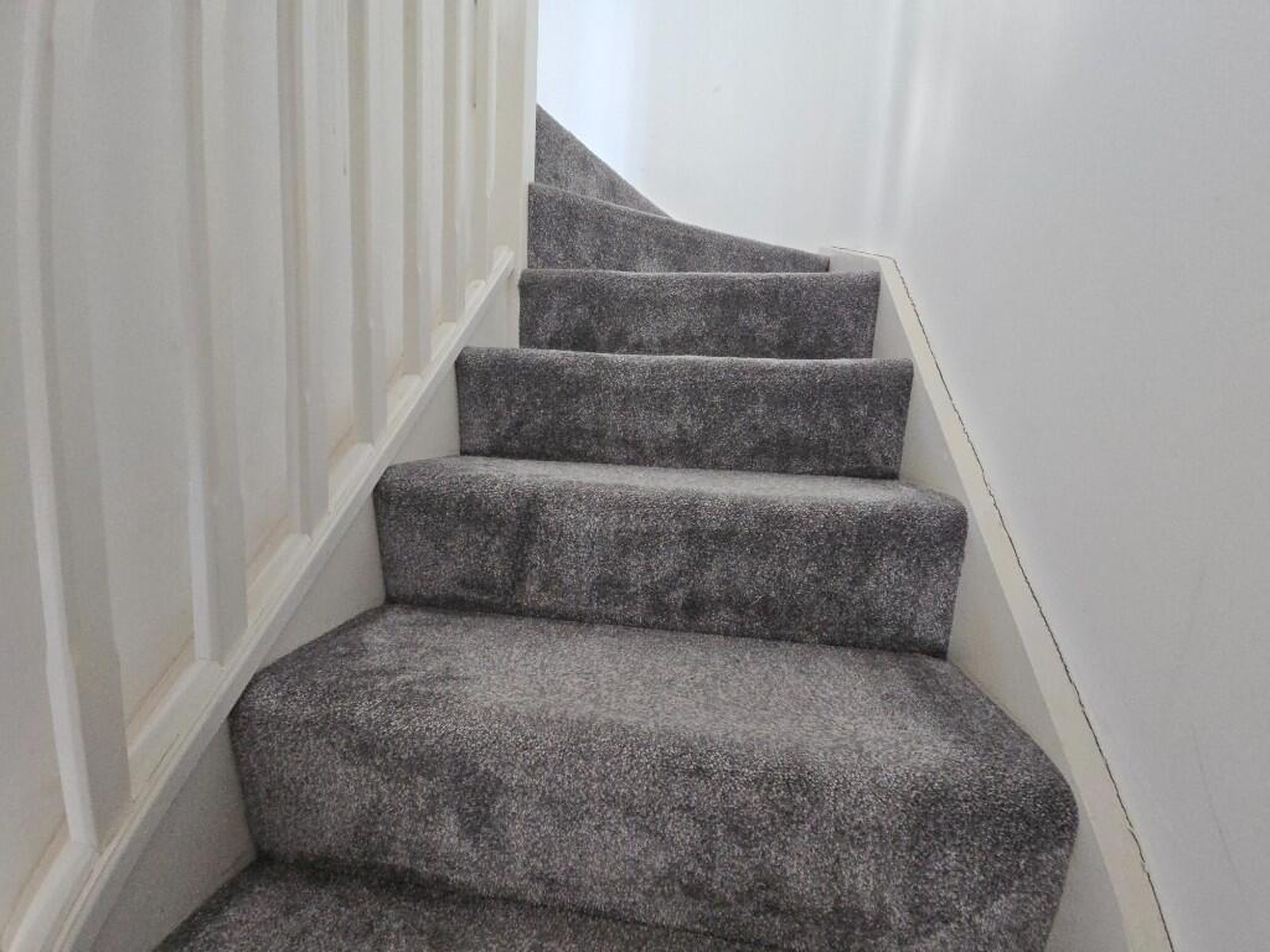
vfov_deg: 89.9
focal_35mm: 13
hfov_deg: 106.2
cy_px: 476
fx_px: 477
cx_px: 635
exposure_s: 1/60
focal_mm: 2.2
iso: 320
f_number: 2.2
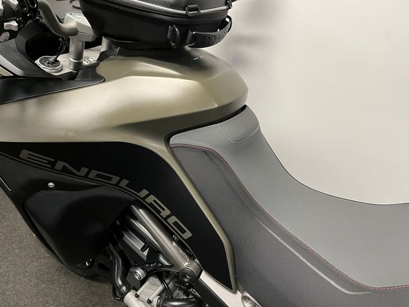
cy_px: 154
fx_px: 307
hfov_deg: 67.3
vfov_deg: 53.1
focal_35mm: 26
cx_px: 204
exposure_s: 1/50
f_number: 1.6
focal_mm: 5.1
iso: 125
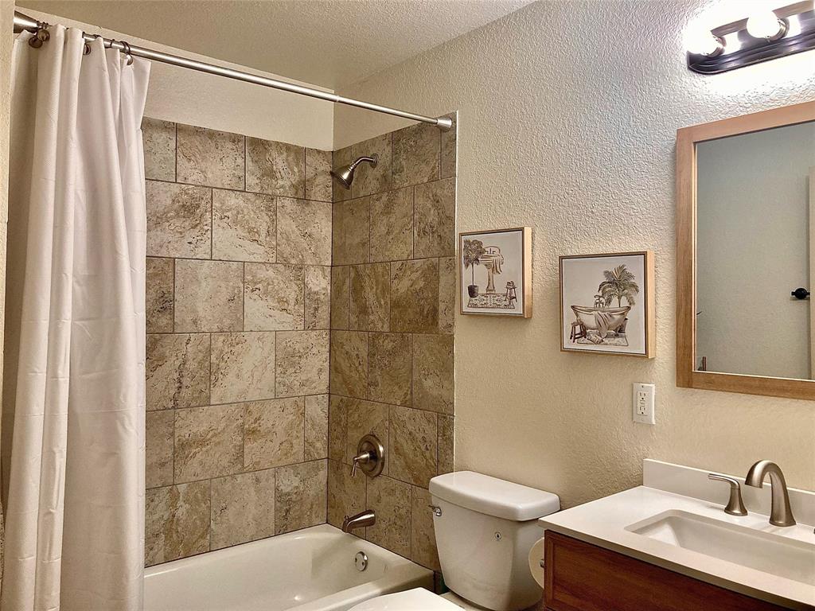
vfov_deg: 49.7
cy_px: 306
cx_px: 408
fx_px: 659
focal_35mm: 28
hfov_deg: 63.4
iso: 80
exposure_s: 1/60
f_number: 1.8
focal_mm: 3.99
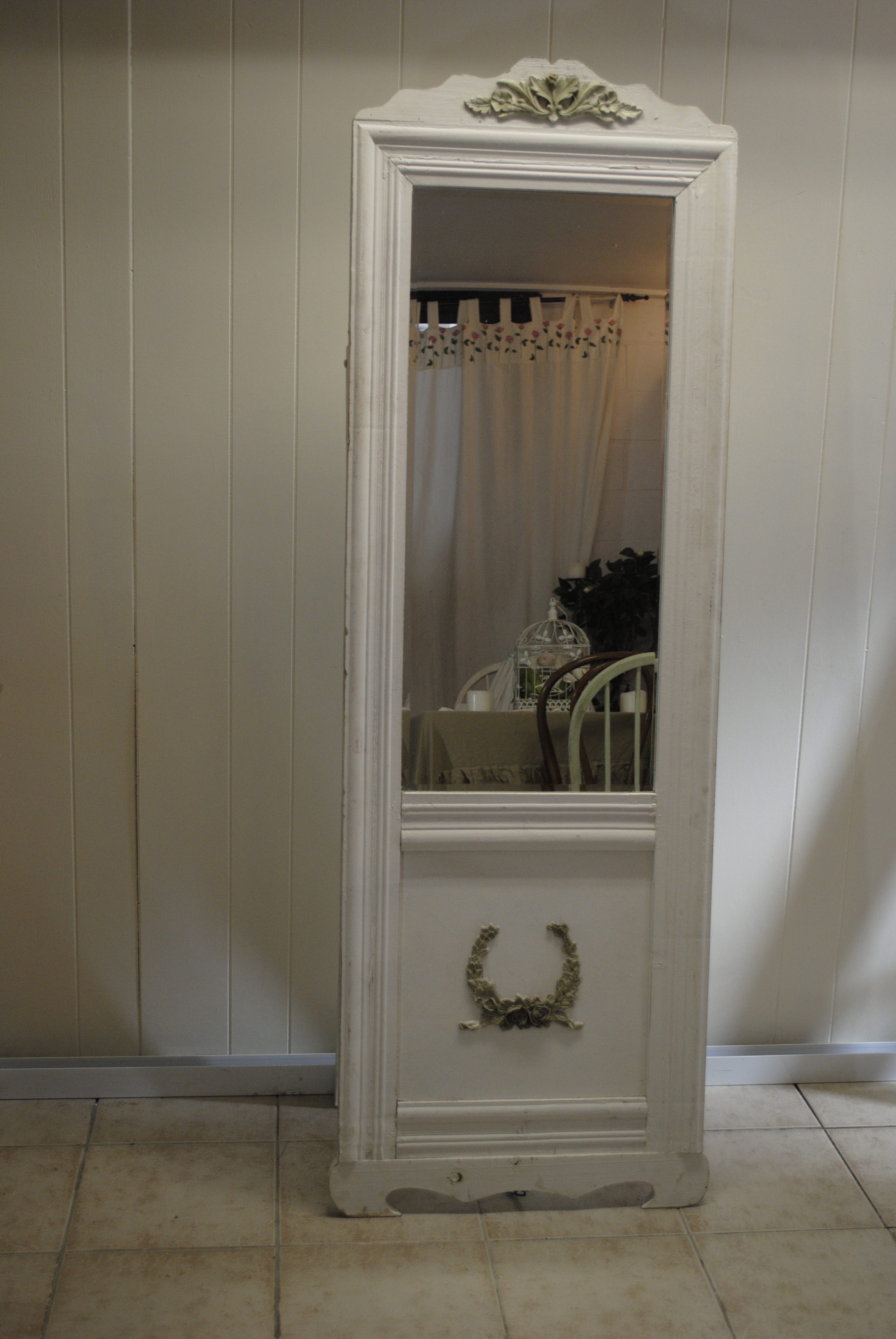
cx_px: 448
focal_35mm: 44
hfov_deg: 30.9
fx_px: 1619
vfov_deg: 44.9
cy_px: 670
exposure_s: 1/50
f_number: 4.5
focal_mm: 29
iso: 400
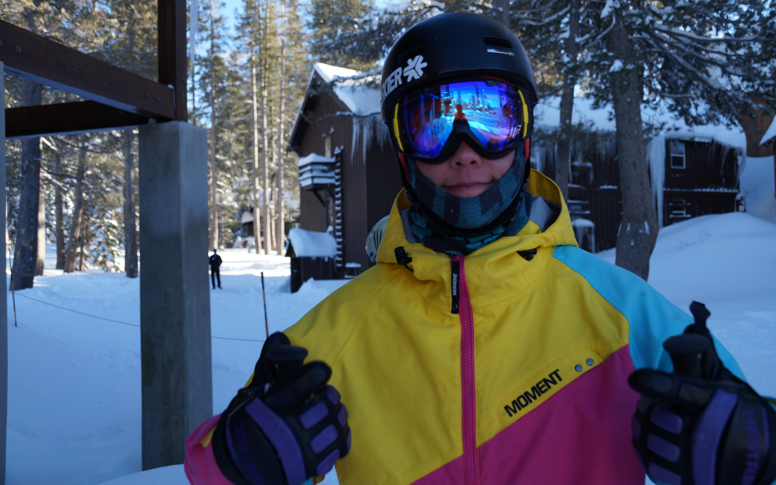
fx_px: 719
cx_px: 389
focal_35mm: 34
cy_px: 237
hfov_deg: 56.7
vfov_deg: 37.3
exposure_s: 1/200
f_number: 4.5
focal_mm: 22
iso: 100
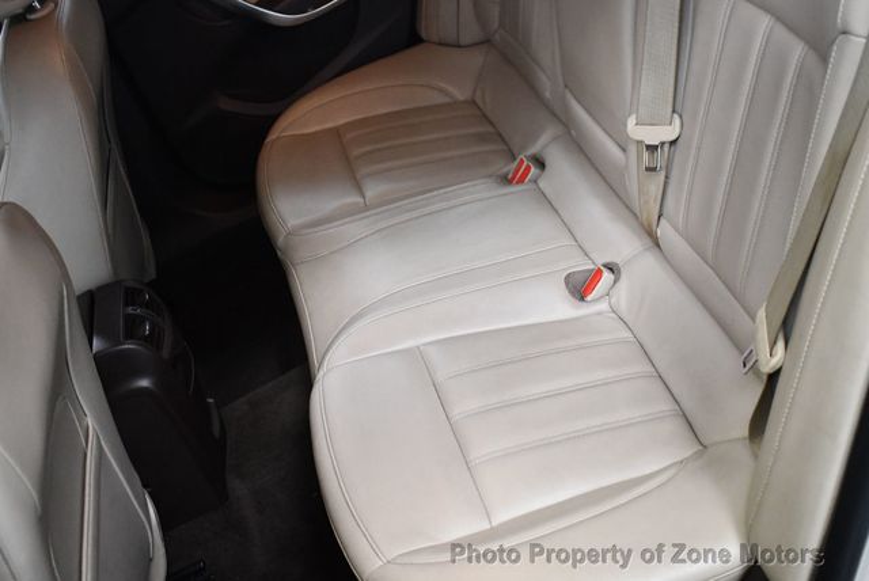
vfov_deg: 32.0
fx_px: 1015
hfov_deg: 46.4
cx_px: 434
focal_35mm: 42
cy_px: 290
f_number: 3.8
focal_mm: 21
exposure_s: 1/125
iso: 2800
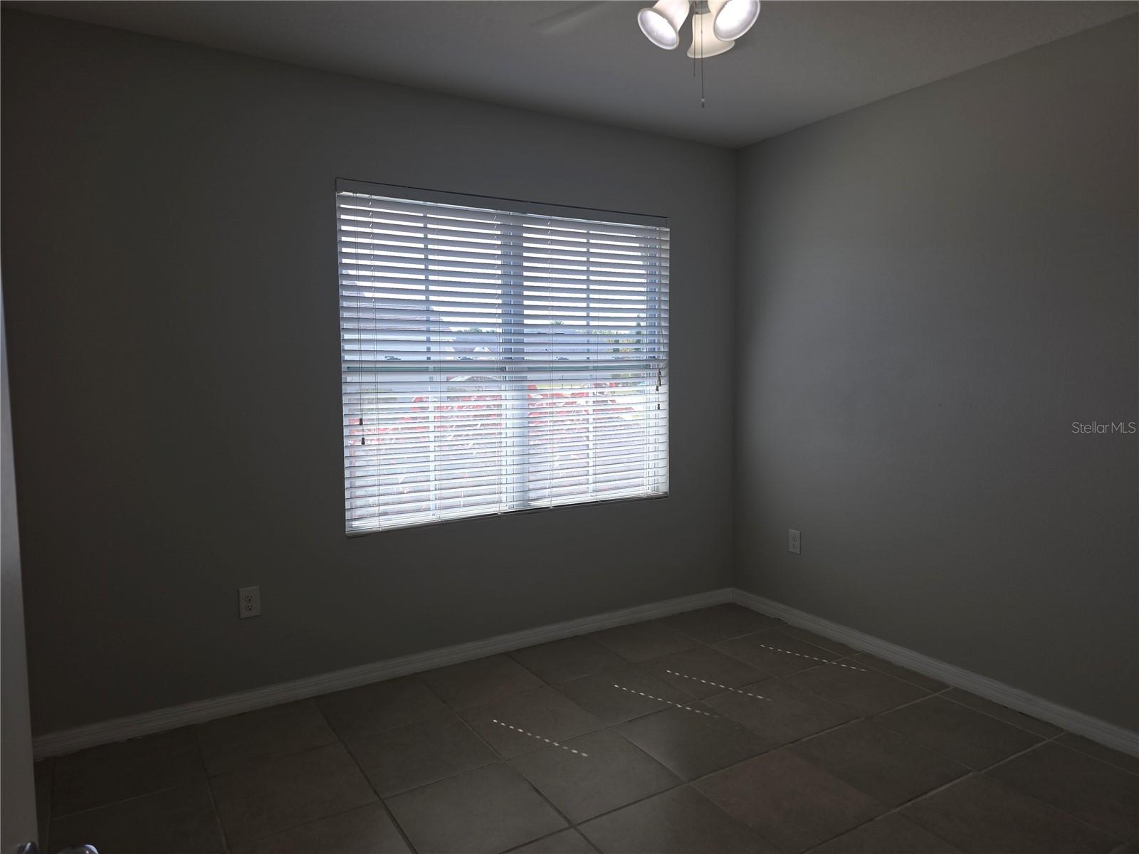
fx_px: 757
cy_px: 427
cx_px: 570
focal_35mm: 23
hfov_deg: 73.9
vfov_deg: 58.9
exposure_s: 1/147
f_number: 1.7
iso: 12
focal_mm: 6.3
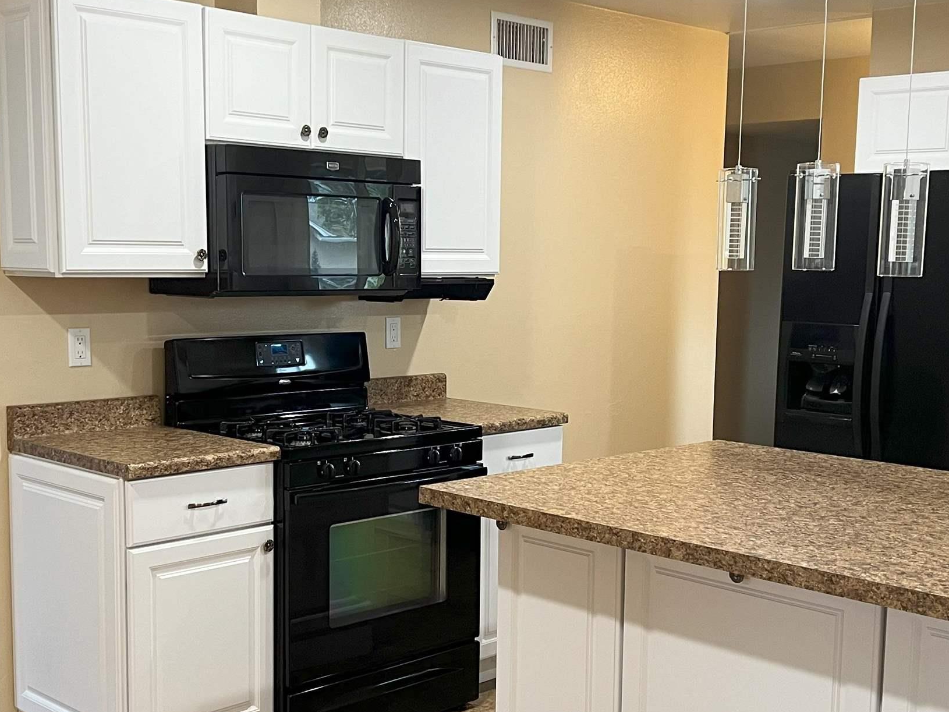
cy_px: 403
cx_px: 479
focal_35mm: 49
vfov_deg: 29.7
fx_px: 1344
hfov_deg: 38.9
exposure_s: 1/60
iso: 125
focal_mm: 5.7
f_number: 1.5
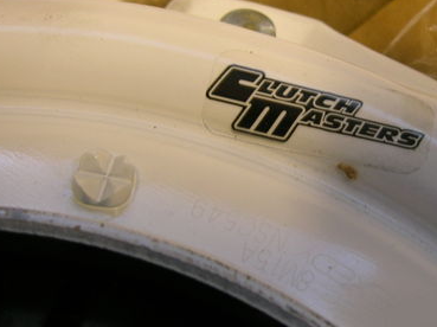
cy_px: 127
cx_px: 288
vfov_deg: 24.7
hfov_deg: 32.5
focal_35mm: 59
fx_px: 744
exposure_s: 1/4.2
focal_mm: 5.7
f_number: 2.9
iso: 57
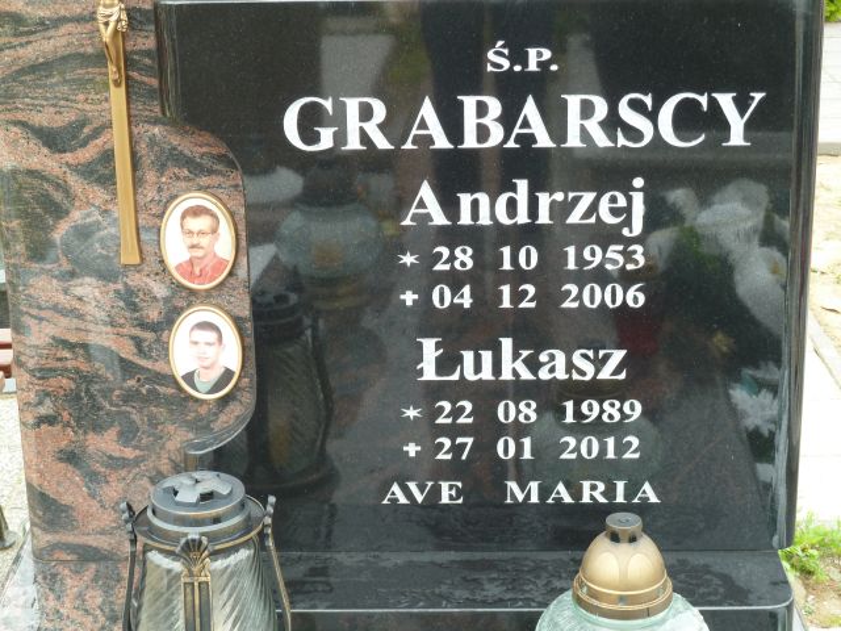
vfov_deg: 20.4
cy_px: 316
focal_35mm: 72
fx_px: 1749
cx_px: 420
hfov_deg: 27.0
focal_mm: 11.9
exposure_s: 1/40
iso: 80
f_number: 4.1
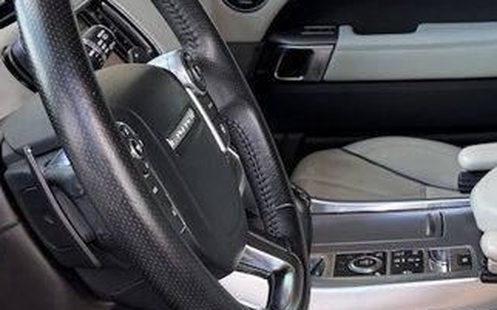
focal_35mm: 81
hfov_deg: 24.9
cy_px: 291
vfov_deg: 15.9
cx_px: 428
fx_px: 1097
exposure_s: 1/121
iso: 80
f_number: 1.78
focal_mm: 6.76
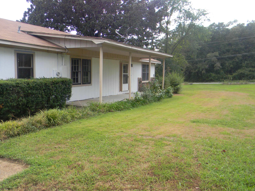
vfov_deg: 42.9
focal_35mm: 33
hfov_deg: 55.3
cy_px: 91
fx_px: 243
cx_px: 130
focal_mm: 5
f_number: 3.5
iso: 80
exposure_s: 1/218
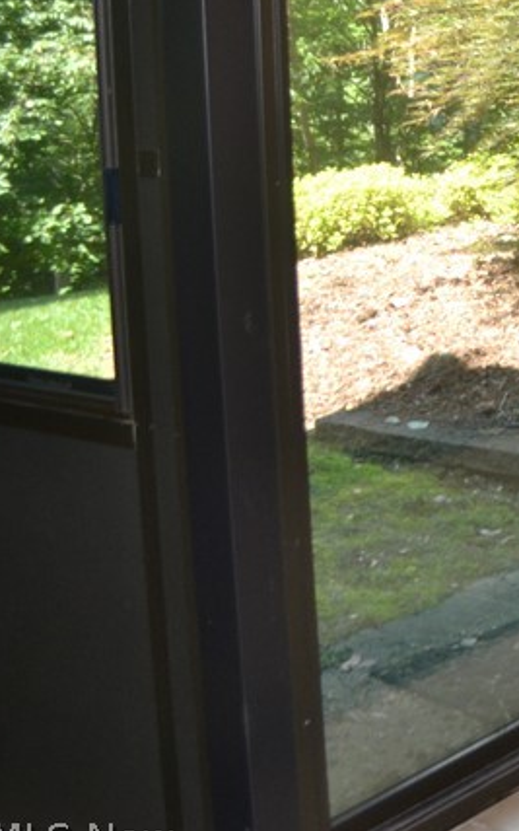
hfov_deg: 15.1
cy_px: 165
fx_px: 1584
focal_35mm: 70
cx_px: 1034
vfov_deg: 28.7
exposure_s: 1/100
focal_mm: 18
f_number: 4
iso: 400
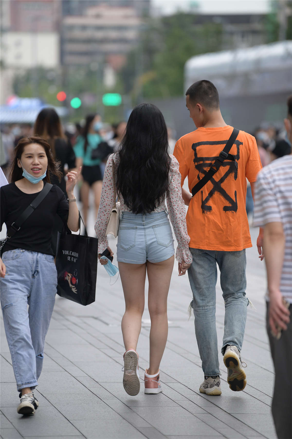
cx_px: 146
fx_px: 2433
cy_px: 220
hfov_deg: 6.9
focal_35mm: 200
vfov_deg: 10.3
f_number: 3.5
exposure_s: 1/500
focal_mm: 200
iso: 320
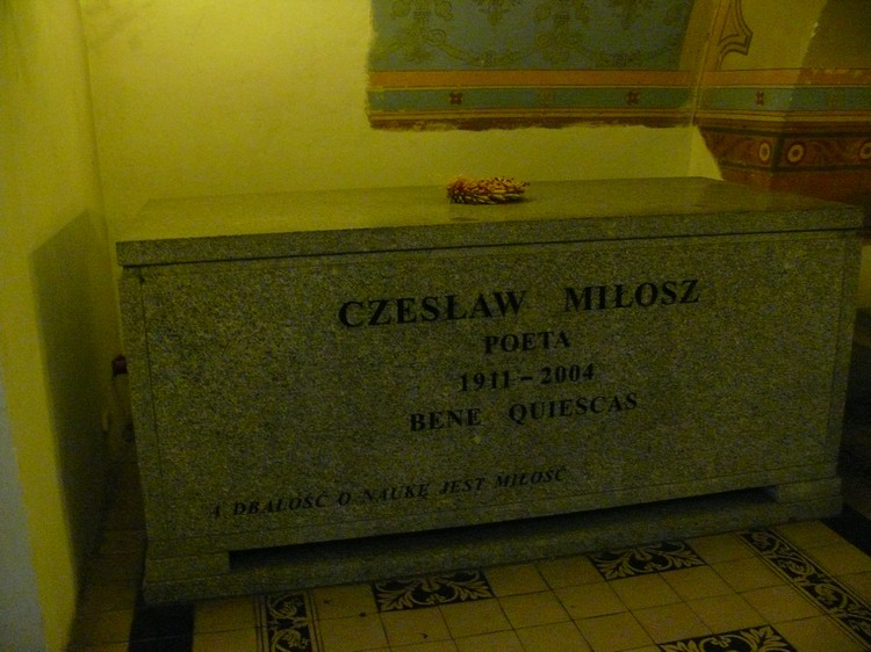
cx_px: 436
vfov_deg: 40.7
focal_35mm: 35
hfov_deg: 52.6
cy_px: 326
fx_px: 880
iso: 800
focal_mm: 7.4
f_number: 2.8
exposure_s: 1/13
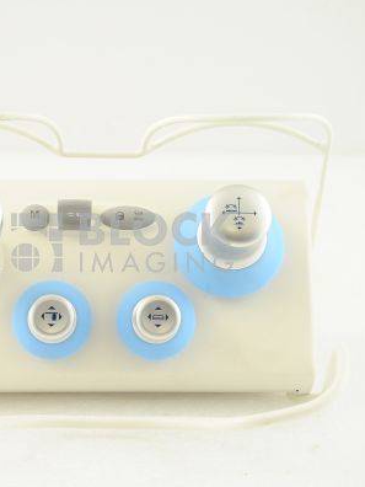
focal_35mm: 102
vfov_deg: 19.3
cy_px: 243
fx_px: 1434
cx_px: 111
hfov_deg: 14.5
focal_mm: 70
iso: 800
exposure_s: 1/125
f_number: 7.1
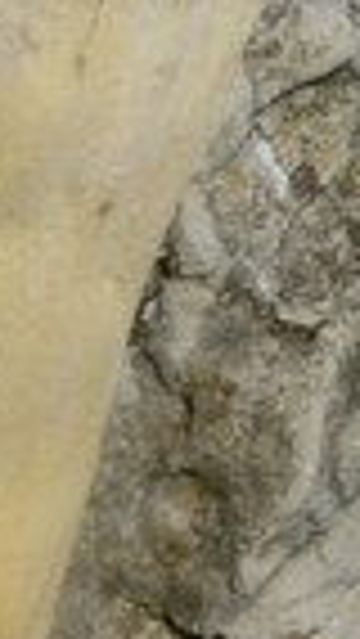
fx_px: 5594
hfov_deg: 2.9
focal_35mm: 330
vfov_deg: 5.8
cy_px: -1728
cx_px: 3141
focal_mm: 28
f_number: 14
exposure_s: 1/200
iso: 200
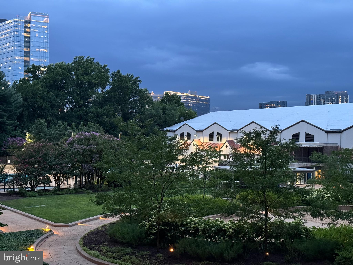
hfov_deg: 39.7
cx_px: 176
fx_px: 489
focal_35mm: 48
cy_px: 132
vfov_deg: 30.3
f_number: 1.78
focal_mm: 6.76
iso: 640
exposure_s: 1/30
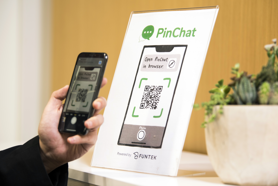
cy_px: 93
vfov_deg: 12.5
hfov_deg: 18.6
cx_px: 139
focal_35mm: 110
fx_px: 850
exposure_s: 1/80
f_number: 3.5
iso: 400
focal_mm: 110
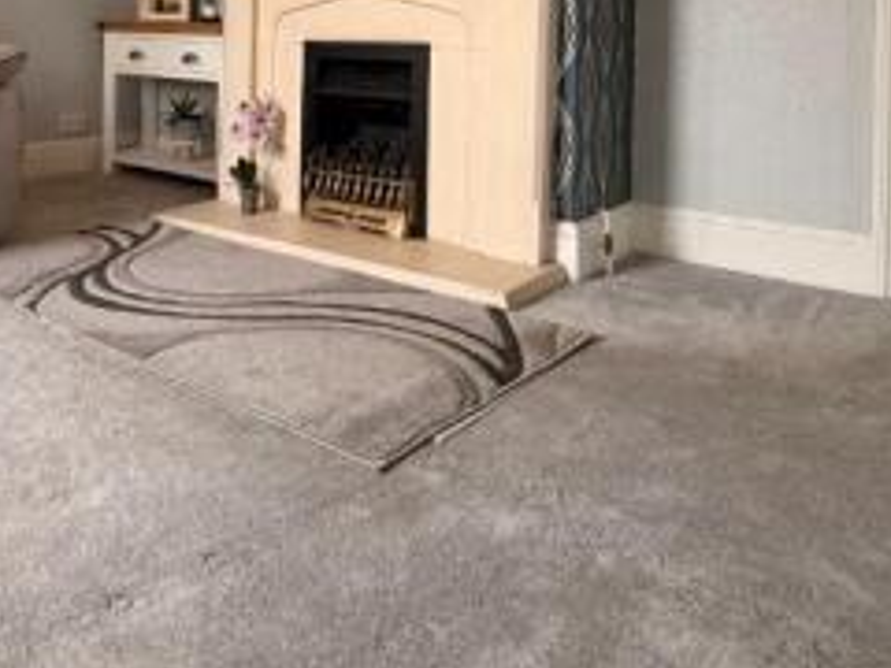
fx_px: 875
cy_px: 32
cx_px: 206
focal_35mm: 34
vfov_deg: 38.1
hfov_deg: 51.3
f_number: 2.2
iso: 320
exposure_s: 1/100
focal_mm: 2.22
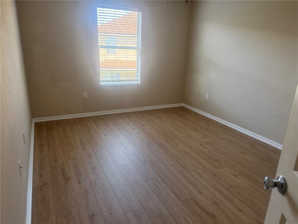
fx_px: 207
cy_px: 112
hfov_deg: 71.6
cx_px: 149
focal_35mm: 24
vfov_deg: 56.8
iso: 200
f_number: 1.78
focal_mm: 6.76
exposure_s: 1/102
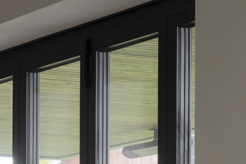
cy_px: 459
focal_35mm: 244
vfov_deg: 5.4
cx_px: -231
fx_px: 1667
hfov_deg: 8.1
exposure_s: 1/2.5
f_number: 7.1
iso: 100
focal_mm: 40
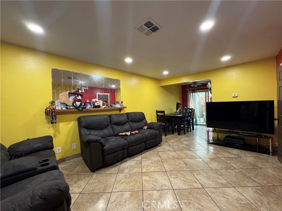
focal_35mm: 14
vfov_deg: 85.7
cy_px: 106
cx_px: 141
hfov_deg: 102.1
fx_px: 114
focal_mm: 2.22
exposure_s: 1/60
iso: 250
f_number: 2.2
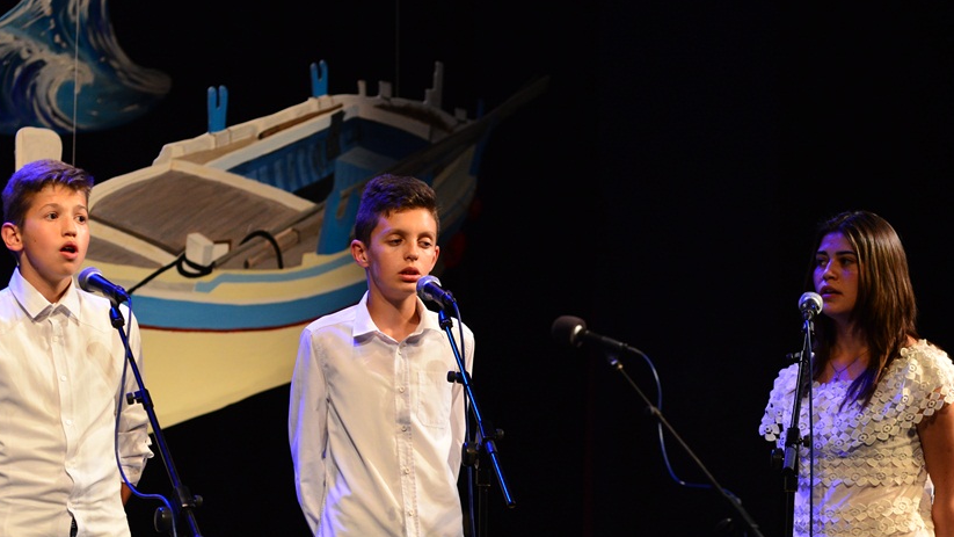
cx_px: 465
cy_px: 390
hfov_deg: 11.4
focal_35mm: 189
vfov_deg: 6.4
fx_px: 4781
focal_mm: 145
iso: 2000
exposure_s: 1/125
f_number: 4.5
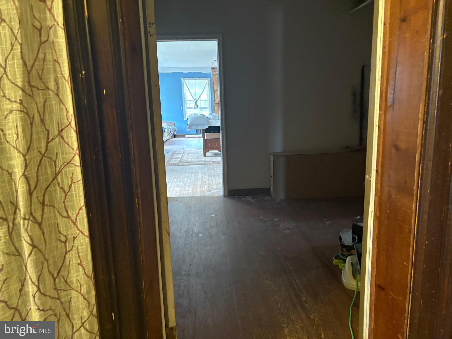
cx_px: 226
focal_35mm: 26
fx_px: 339
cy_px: 170
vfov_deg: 53.1
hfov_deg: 67.3
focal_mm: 5.96
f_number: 1.6
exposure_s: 1/38
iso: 640
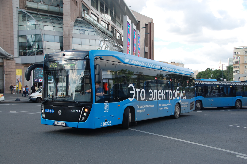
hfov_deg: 45.0
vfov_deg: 30.8
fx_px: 298
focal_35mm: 44
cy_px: 82
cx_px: 124
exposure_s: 1/200
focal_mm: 29
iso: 200
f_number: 7.1
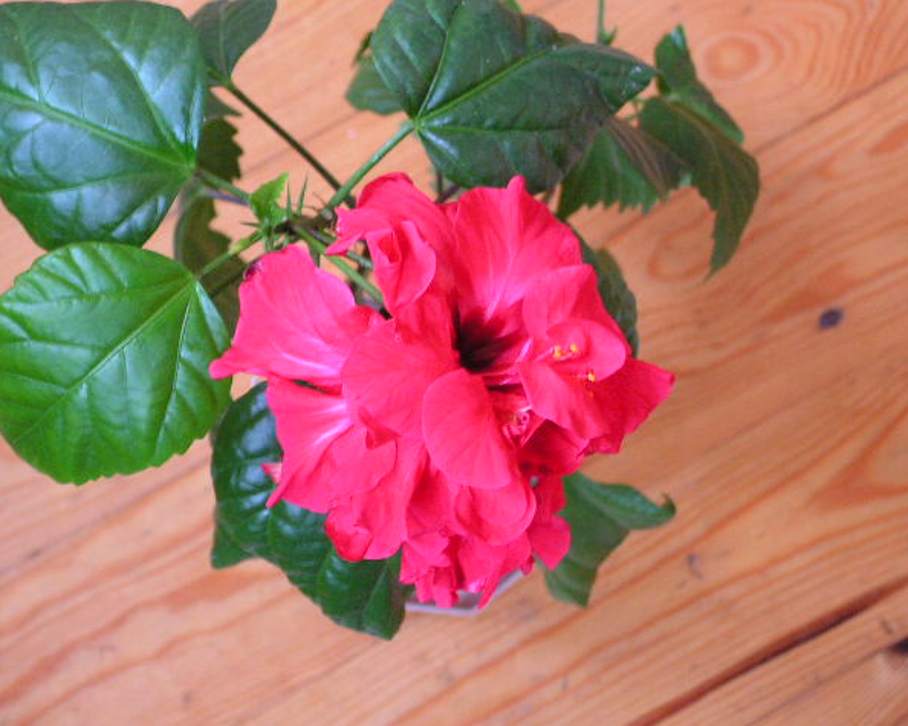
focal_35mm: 81
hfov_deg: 23.6
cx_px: 436
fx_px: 2176
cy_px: 362
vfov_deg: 18.9
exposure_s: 1/13
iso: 200
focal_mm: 12.9
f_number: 3.3
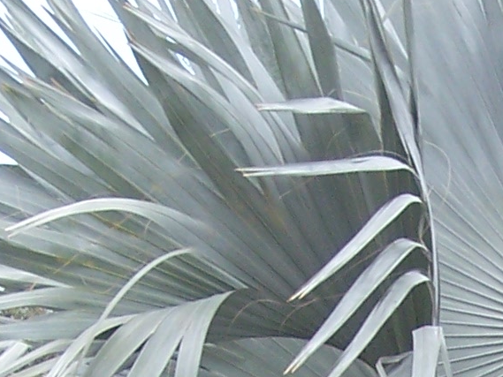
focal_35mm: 326
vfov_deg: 4.5
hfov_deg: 6.0
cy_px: 743
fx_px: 4738
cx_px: 678
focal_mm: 13.3
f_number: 4
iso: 100
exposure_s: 1/250
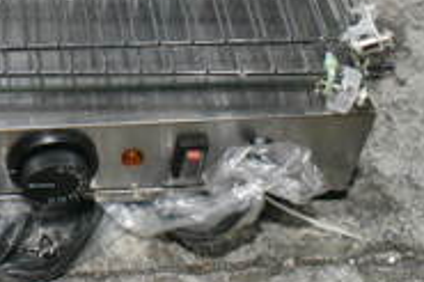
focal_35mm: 89
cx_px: -78
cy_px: -119
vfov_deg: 14.5
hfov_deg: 21.4
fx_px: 1047
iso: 6400
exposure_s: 1/320
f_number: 9
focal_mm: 18
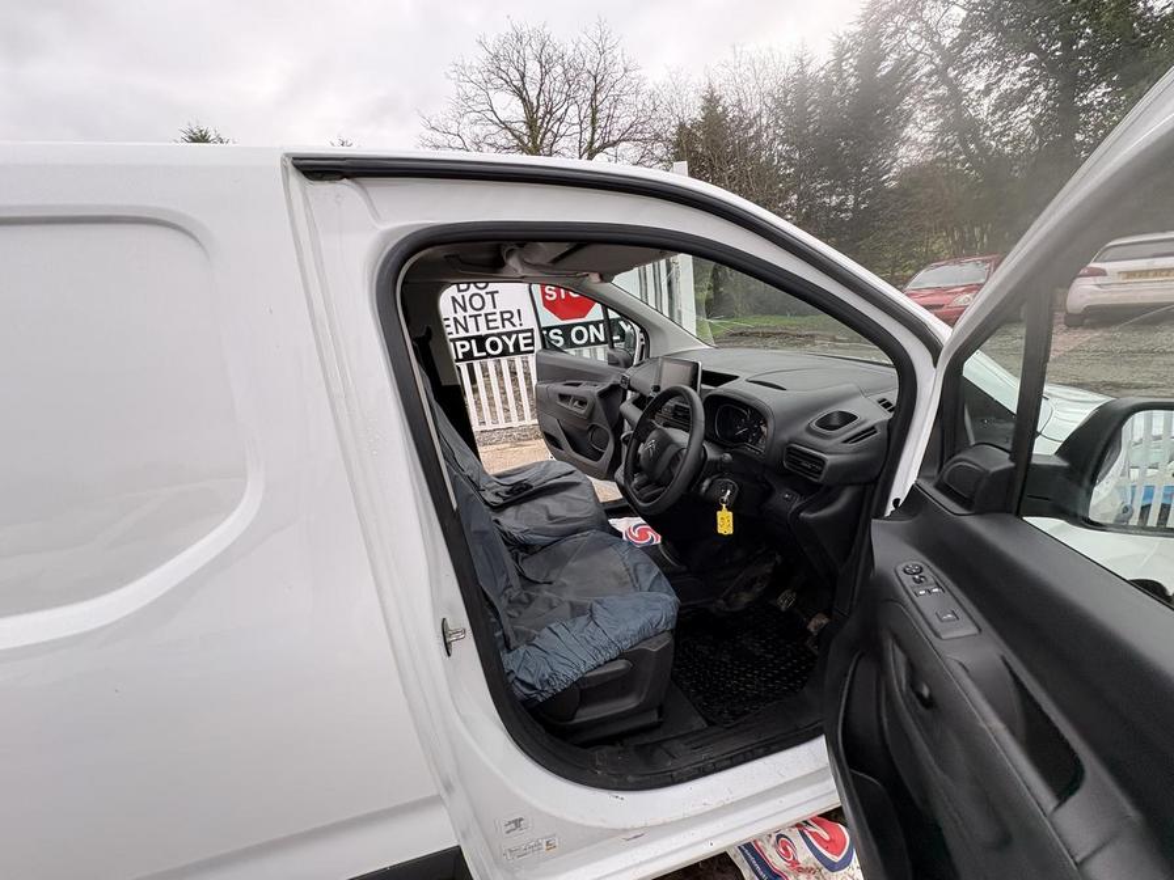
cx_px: 587
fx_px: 475
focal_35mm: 14
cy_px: 440
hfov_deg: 102.1
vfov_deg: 85.7
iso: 64
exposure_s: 1/156
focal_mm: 2.22
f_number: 2.2
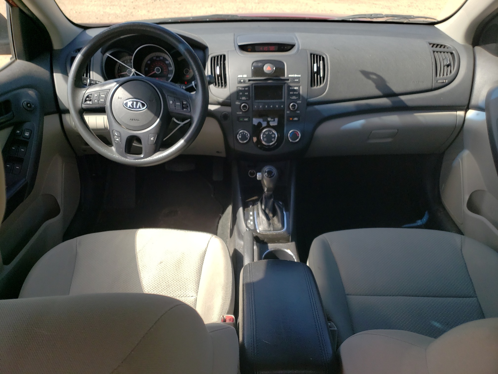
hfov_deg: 67.3
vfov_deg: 53.1
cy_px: 187
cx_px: 249
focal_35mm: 26
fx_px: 374
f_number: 1.5
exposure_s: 1/833
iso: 50
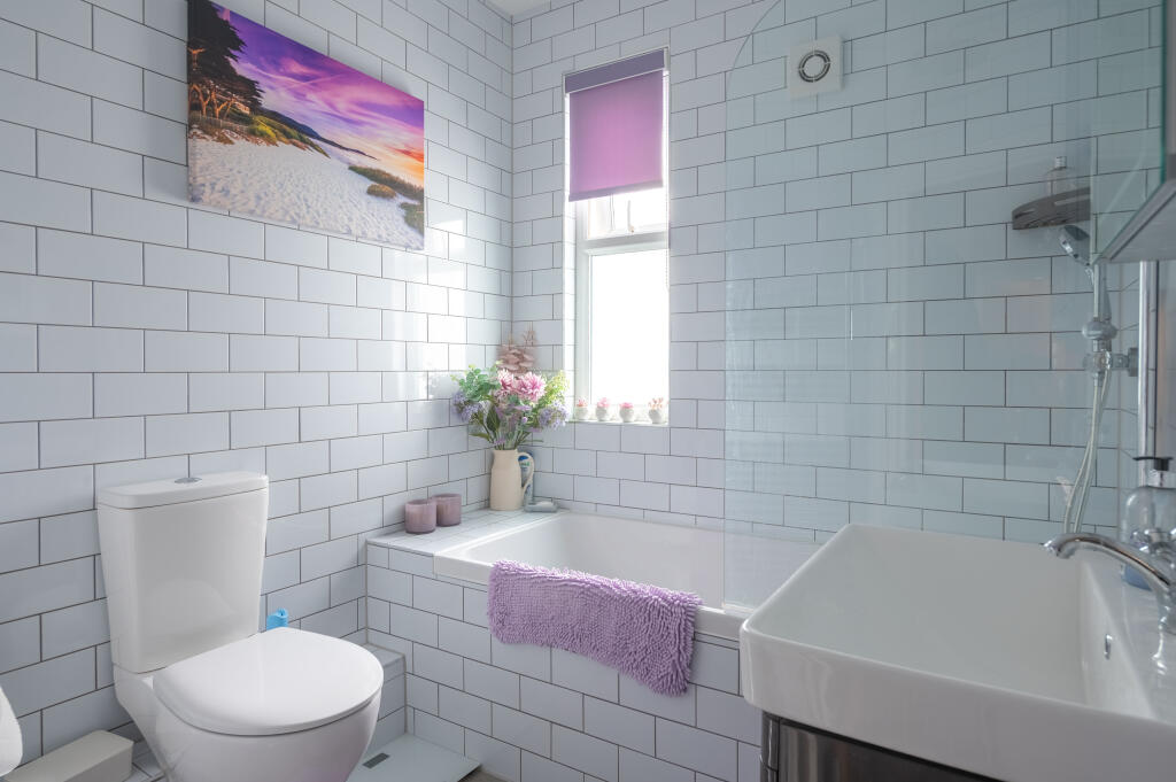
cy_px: 391
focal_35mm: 19
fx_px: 620
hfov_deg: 87.0
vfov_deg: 64.5
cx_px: 588
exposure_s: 1/400
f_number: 9
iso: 400
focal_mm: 19
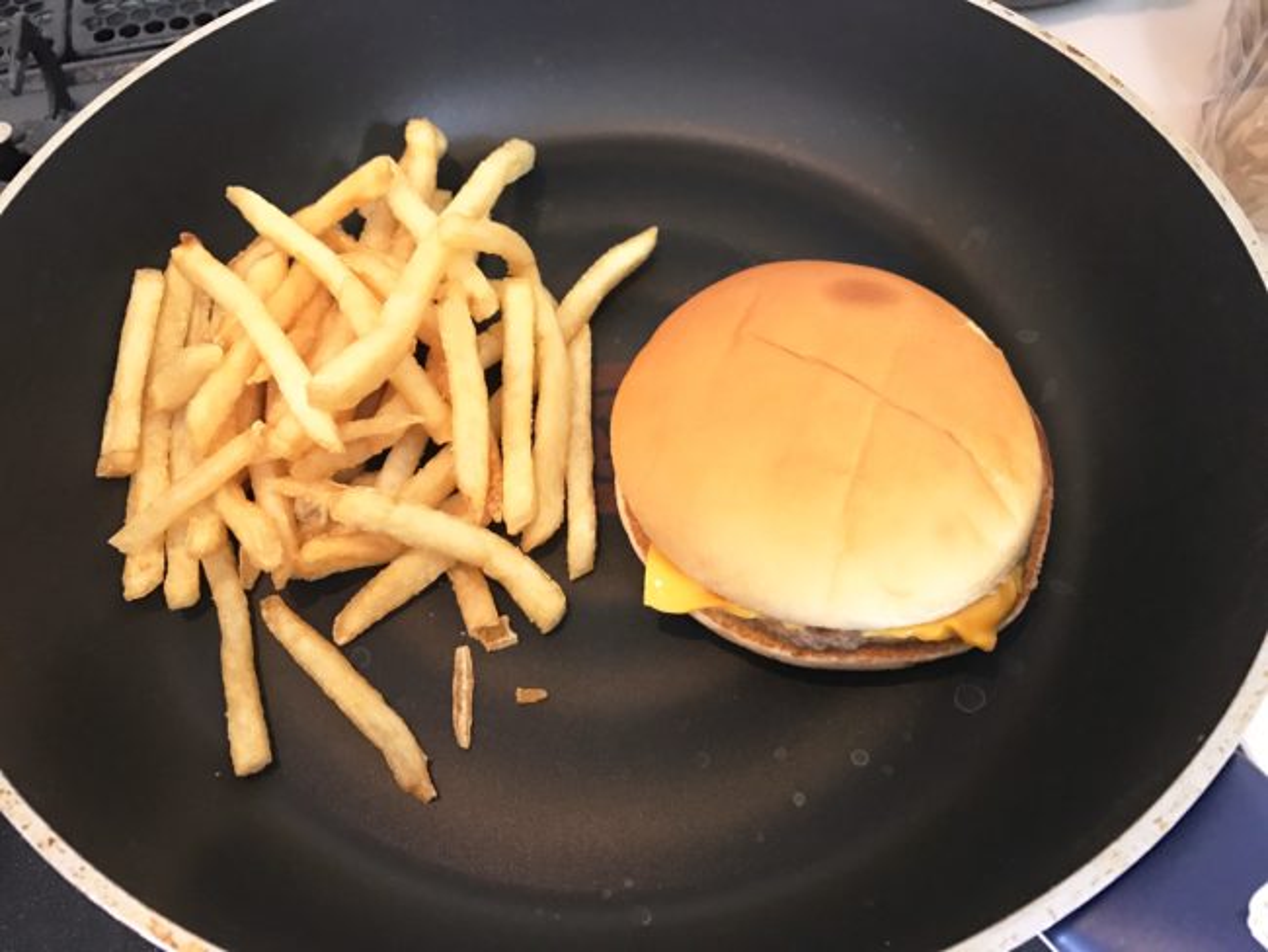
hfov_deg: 63.4
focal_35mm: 28
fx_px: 1026
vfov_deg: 49.8
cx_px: 634
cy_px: 476
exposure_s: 1/14
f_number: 1.8
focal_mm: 3.99
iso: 100
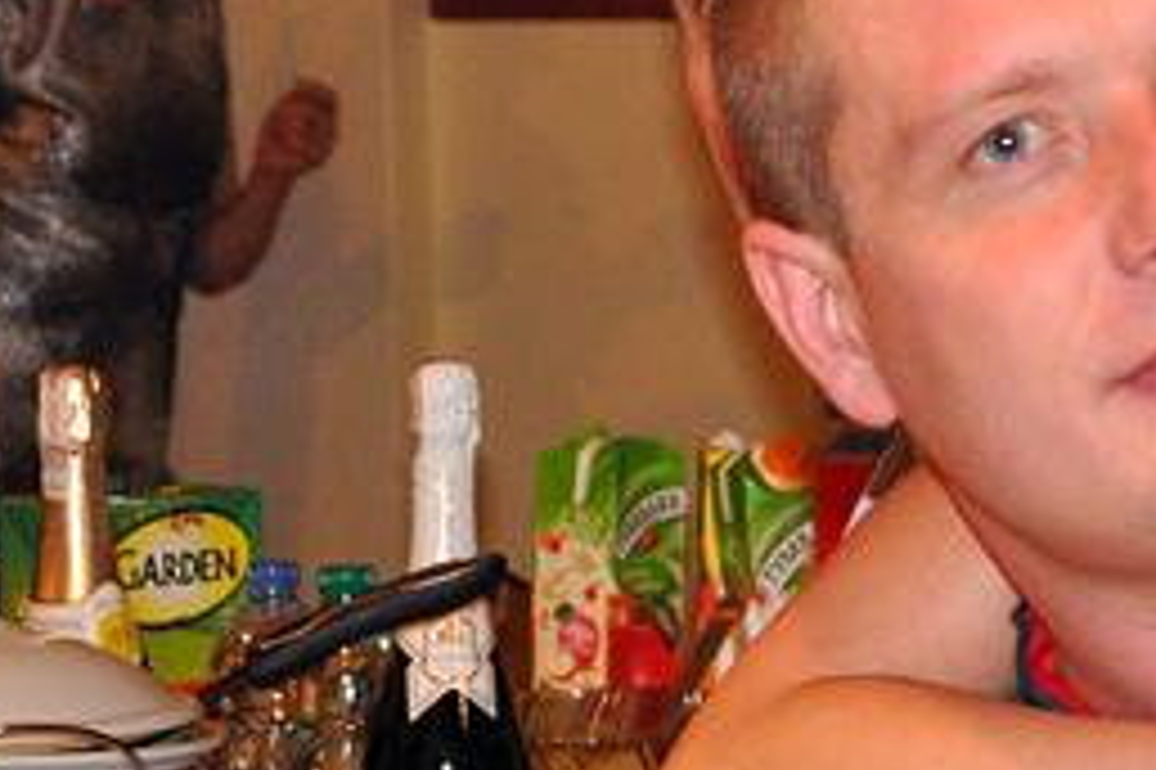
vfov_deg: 8.1
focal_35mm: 169
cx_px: 1489
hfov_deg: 11.8
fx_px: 5423
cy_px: 570
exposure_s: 1/60
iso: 1600
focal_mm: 34
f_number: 5
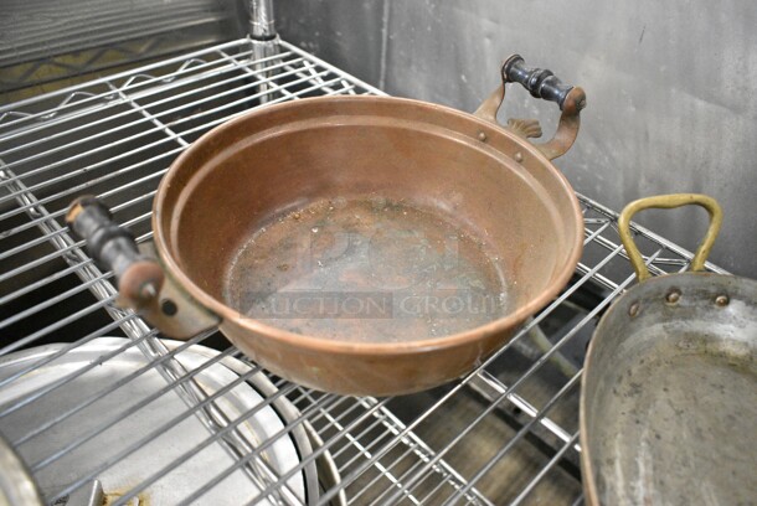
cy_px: 253
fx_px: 631
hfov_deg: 61.9
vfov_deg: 43.7
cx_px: 378
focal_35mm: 30
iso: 6400
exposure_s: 1/50
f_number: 3.5
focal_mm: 20
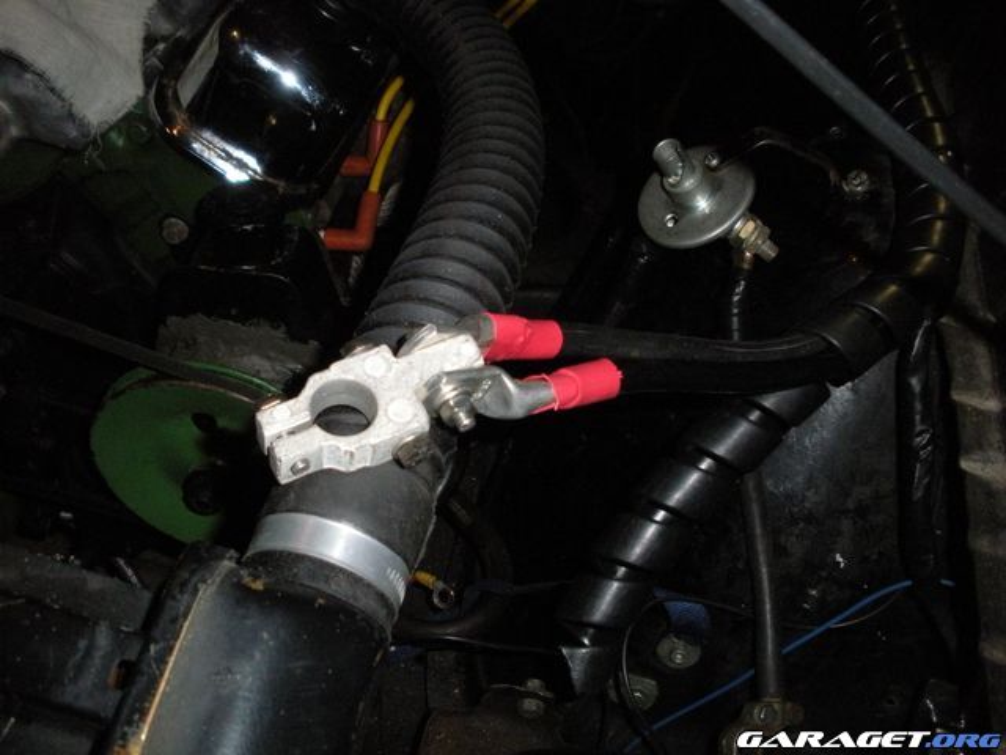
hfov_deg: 51.4
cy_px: 378
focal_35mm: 36
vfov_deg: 39.7
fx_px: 1046
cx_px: 503
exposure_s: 1/60
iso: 400
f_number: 3.5
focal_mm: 6.3
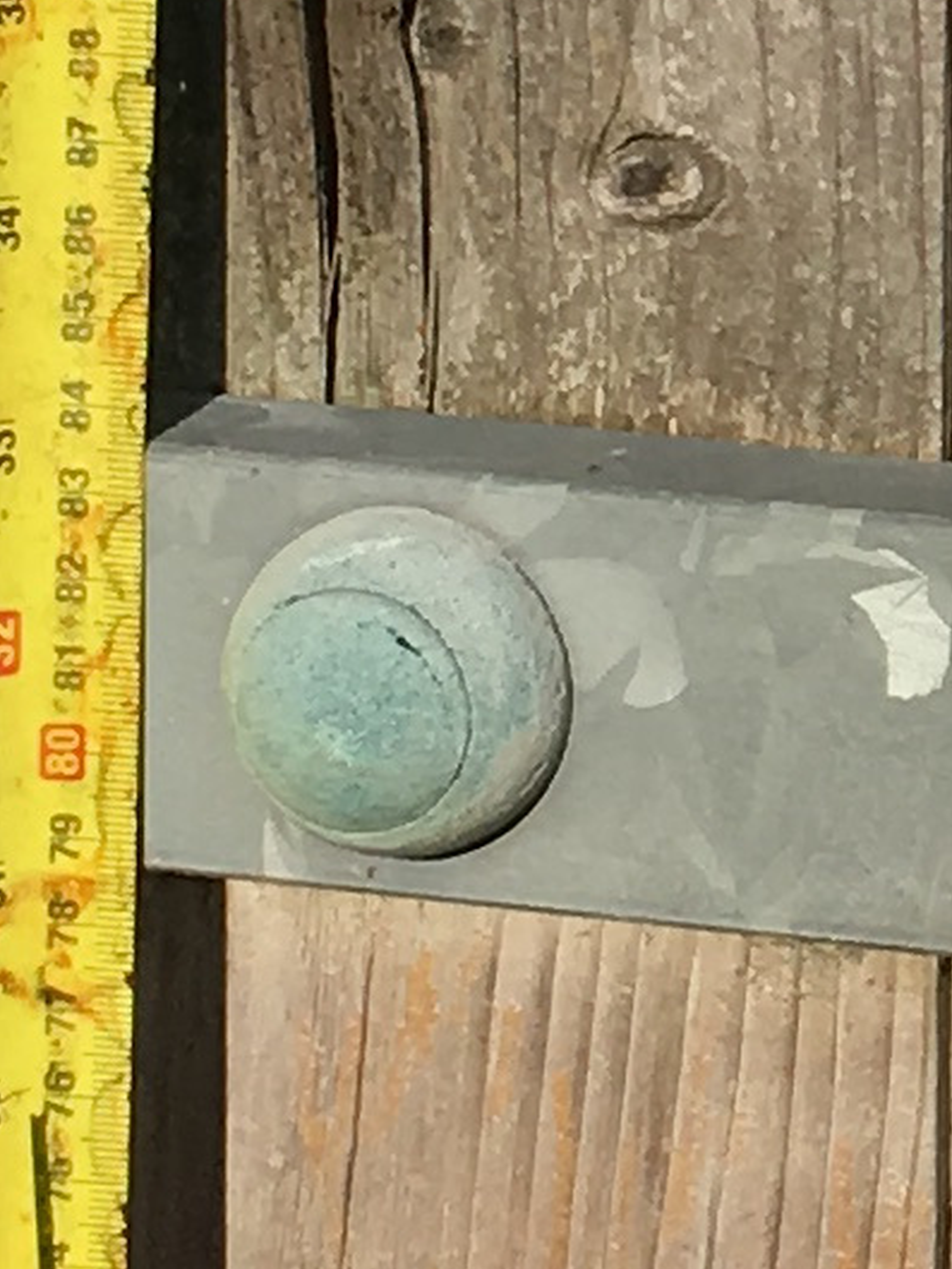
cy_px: 41
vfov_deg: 8.9
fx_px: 8101
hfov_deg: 6.6
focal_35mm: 221
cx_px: 1722
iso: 25
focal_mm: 4.15
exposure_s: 1/2481
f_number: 2.2
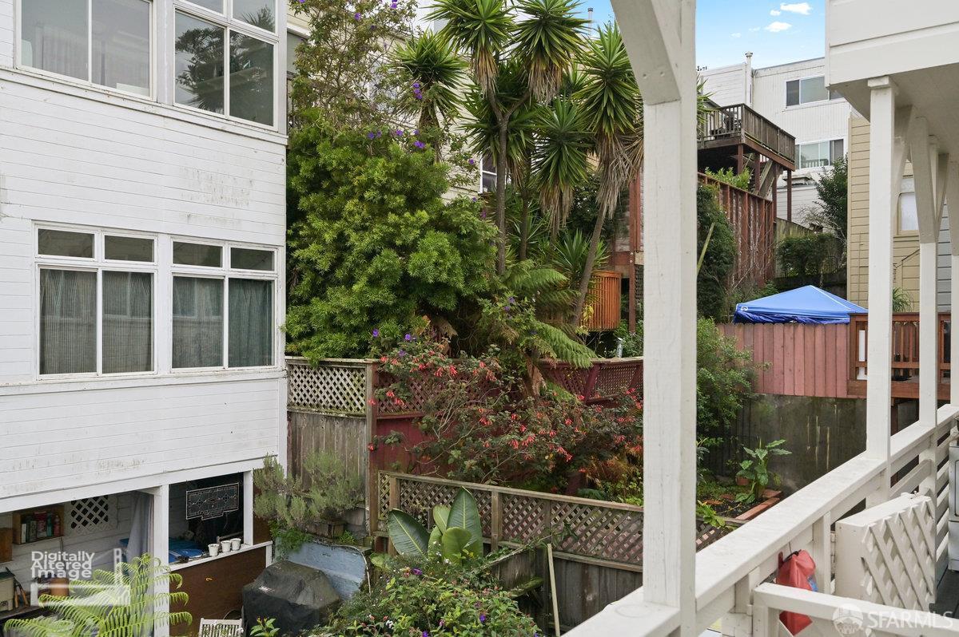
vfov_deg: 43.5
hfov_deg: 62.0
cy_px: 318
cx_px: 480
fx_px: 798
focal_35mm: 30
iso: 640
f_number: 6.3
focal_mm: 30
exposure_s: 1/1250
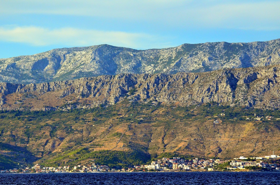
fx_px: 1571
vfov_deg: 6.8
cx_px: 140
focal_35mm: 202
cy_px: 92
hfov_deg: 10.2
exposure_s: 1/6400
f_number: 5.6
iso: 2000
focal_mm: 135
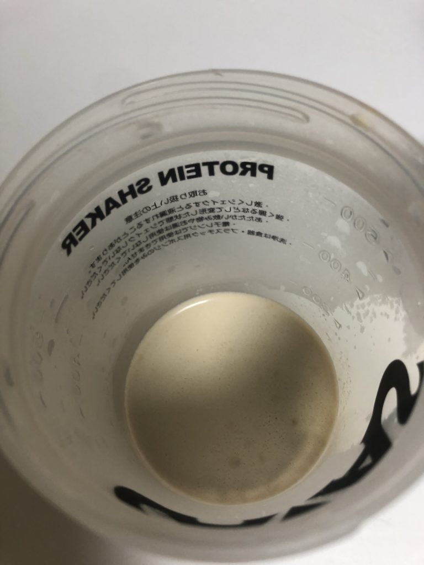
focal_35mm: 28
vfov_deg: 63.4
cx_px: 212
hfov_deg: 49.7
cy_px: 282
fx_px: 457
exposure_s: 1/17
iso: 40
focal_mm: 3.99
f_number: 1.8
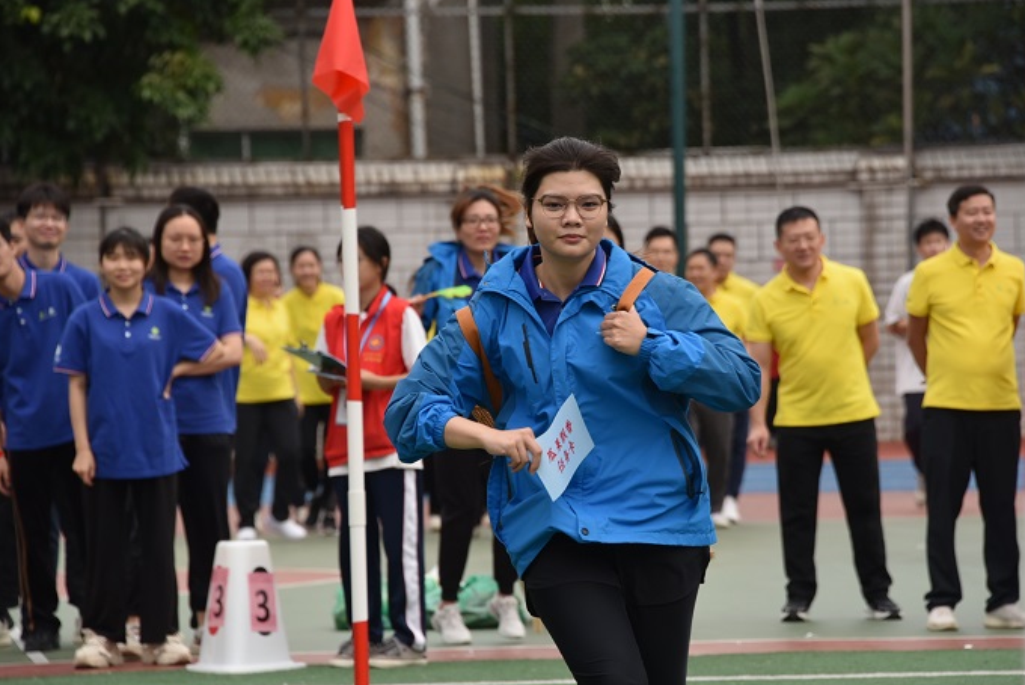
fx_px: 7035
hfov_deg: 8.3
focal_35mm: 247
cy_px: 365
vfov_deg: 5.6
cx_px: 577
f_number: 7.1
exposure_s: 1/800
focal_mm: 210
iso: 640
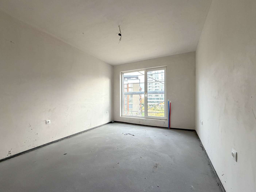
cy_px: 99
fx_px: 111
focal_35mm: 15
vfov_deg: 81.7
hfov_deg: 98.0
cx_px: 119
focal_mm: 2.22
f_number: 2.2
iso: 320
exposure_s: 1/120
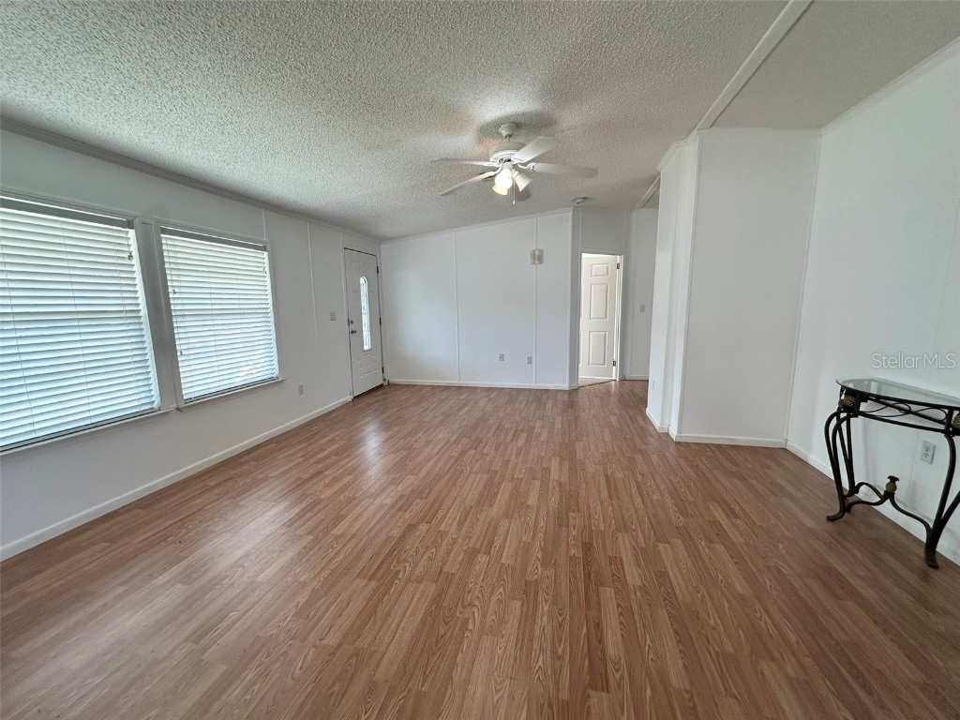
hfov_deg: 102.1
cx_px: 480
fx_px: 388
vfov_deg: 85.7
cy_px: 360
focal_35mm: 14
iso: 125
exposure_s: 1/120
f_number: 2.2
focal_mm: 2.22
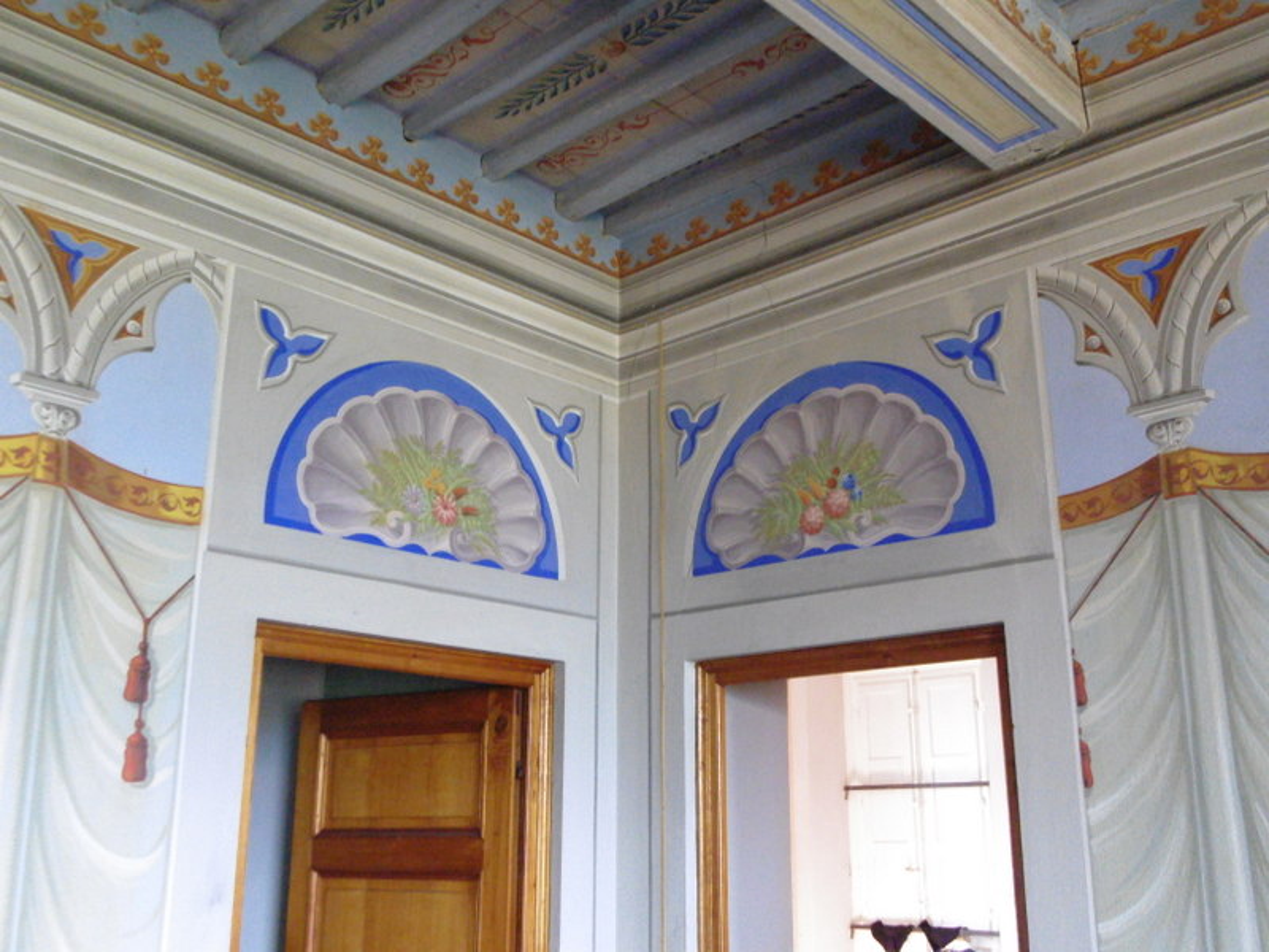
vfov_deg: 40.7
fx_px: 1283
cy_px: 476
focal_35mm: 35
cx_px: 634
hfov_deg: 52.6
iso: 400
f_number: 3.5
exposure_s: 1/40
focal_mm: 6.4
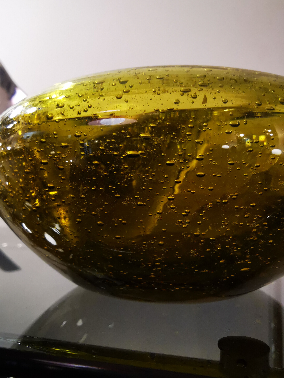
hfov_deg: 51.4
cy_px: 189
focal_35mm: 27
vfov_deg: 65.3
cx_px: 142
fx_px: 295
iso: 160
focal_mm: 2.26
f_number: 2.2
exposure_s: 1/33.3
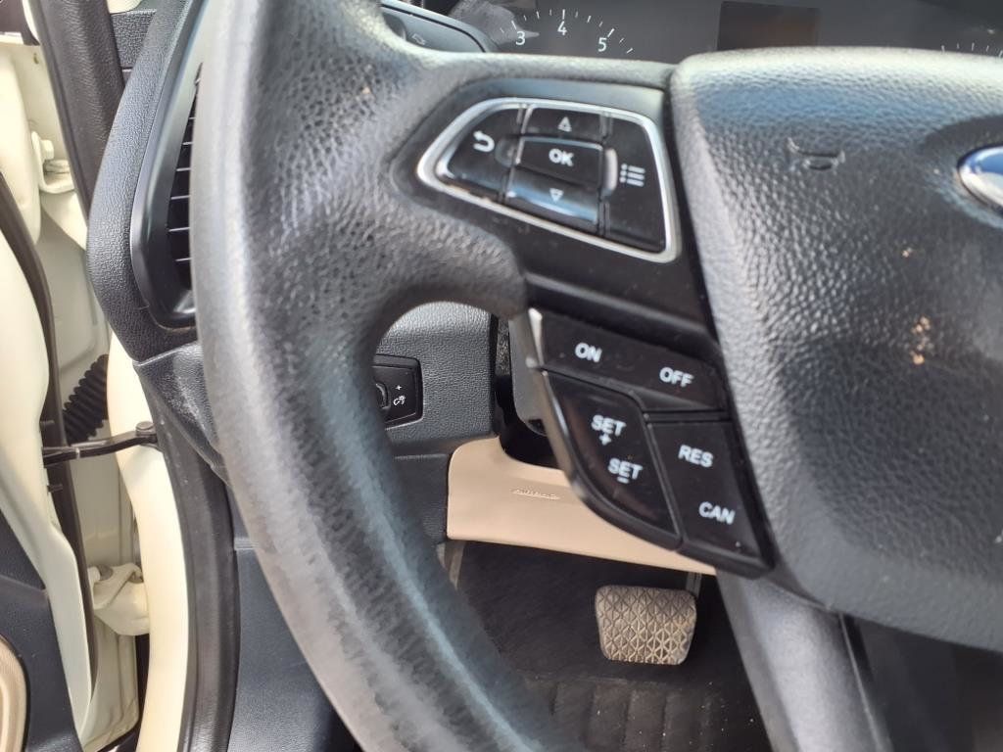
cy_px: 376
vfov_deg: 51.4
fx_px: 782
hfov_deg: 65.3
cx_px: 502
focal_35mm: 27
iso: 50
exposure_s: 1/120
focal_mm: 3.58
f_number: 1.9
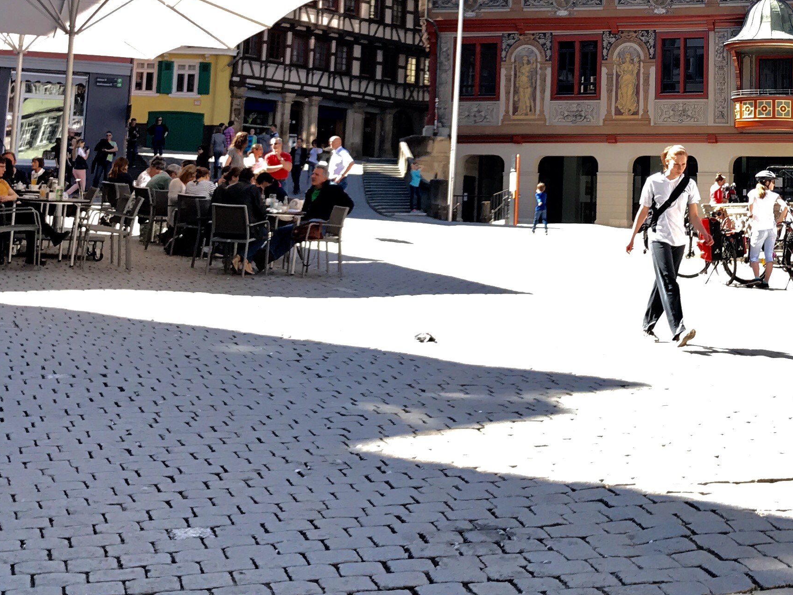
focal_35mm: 66
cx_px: 655
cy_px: 9
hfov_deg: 28.6
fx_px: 1512
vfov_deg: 21.5
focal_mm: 3.99
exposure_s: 1/367
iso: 20
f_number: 1.8
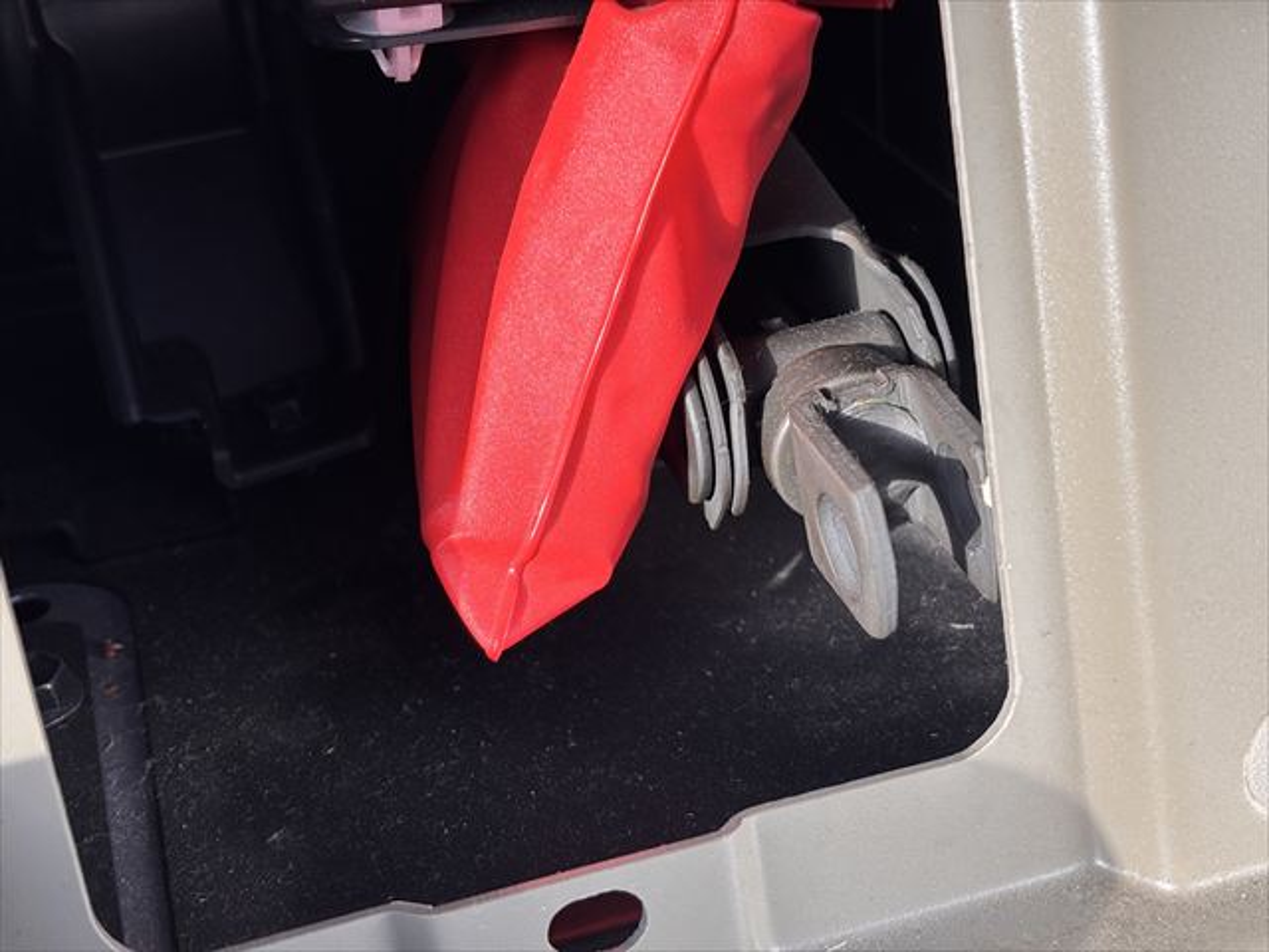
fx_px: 1906
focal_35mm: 52
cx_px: 634
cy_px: 476
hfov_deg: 36.8
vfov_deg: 28.0
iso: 32
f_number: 1.6
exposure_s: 1/377
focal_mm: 5.96
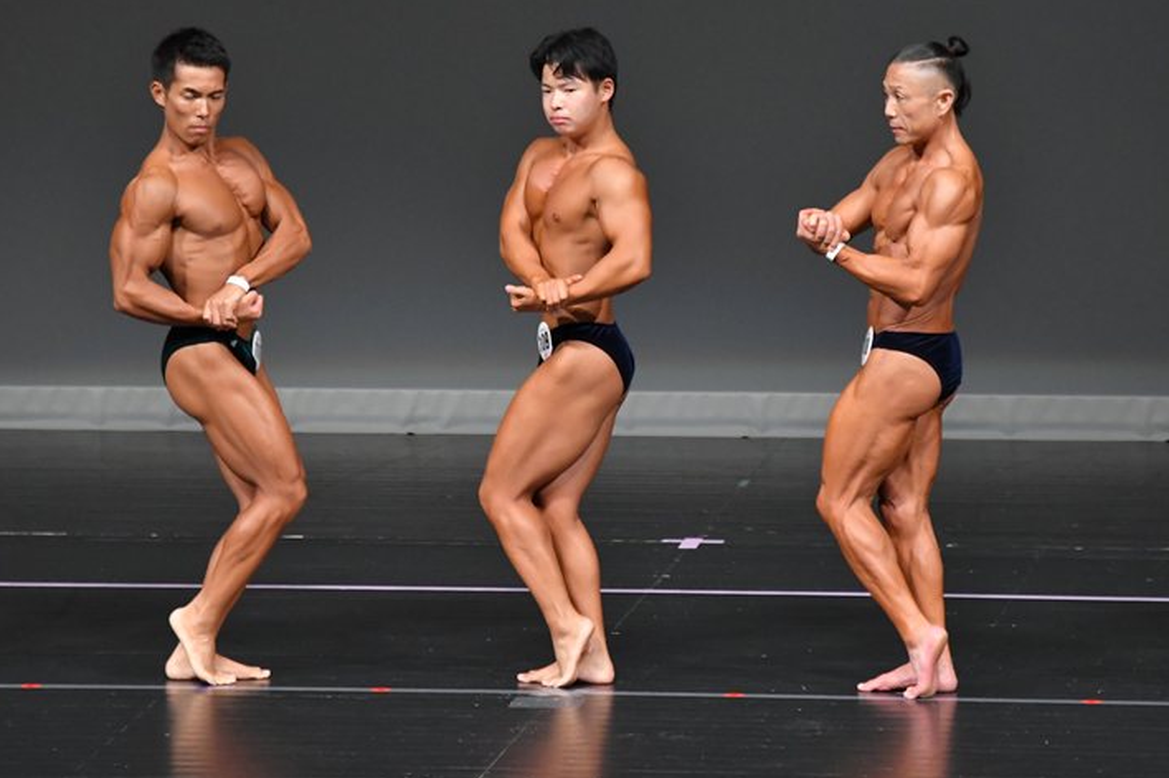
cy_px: 393
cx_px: 582
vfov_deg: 4.0
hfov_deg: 6.0
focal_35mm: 345
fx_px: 11195
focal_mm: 210
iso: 4000
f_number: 5.6
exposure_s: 1/400
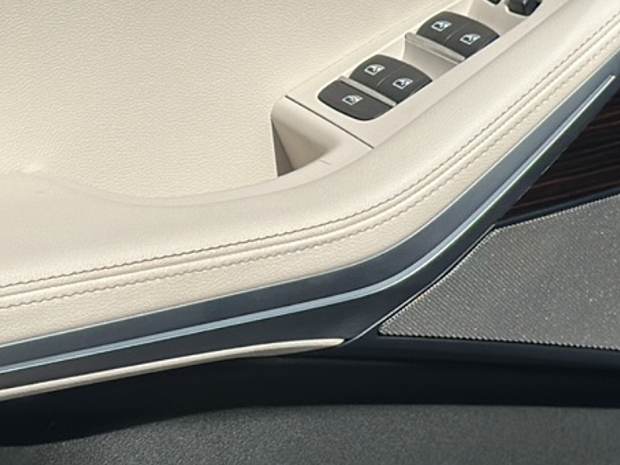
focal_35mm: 110
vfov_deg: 13.4
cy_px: 169
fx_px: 1970
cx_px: 262
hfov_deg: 17.9
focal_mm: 6.86
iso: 64
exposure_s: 1/7194
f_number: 1.78
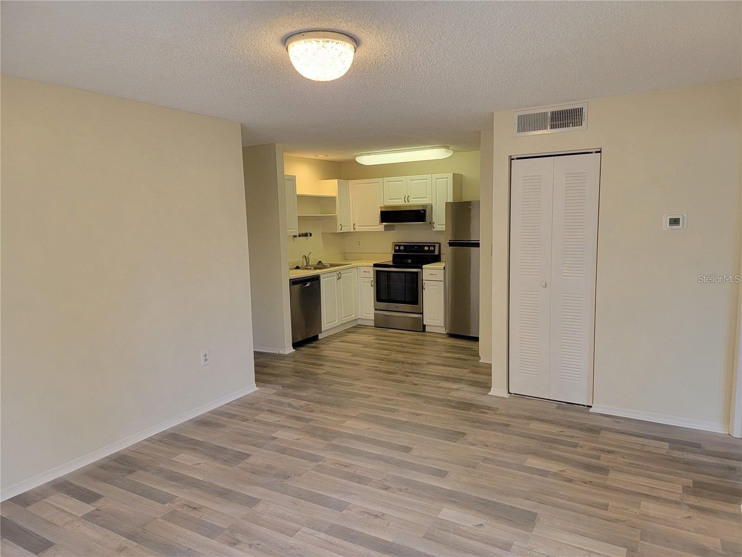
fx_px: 514
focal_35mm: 24
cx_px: 371
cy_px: 278
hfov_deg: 71.6
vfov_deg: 56.8
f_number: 1.8
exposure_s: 1/120
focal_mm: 6.7
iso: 160
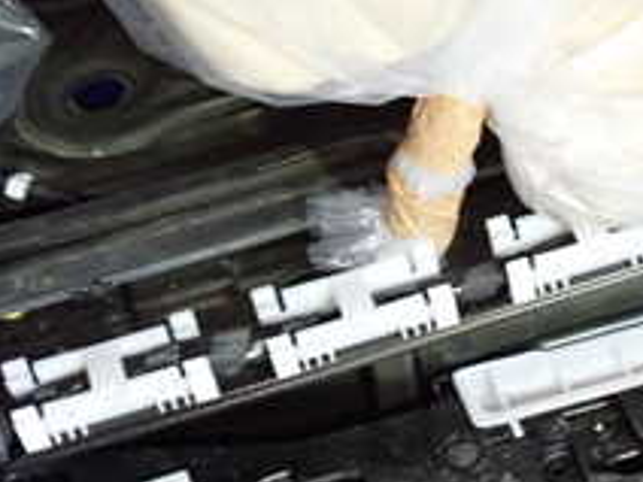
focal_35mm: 85
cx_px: 610
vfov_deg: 16.9
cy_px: 509
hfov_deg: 22.3
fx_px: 1579
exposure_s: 1/25
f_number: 2.3
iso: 800
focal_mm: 5.4
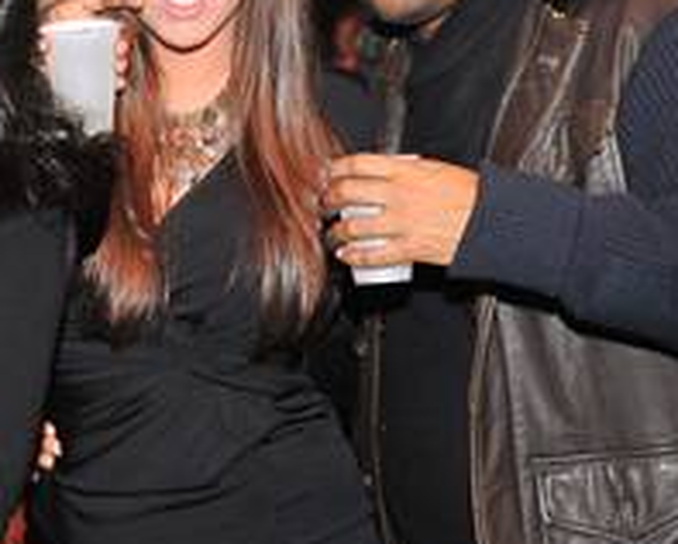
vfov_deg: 11.8
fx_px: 2631
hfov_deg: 14.5
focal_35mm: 131
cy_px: 124
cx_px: 65
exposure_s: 1/100
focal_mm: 50
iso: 2500
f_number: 3.2
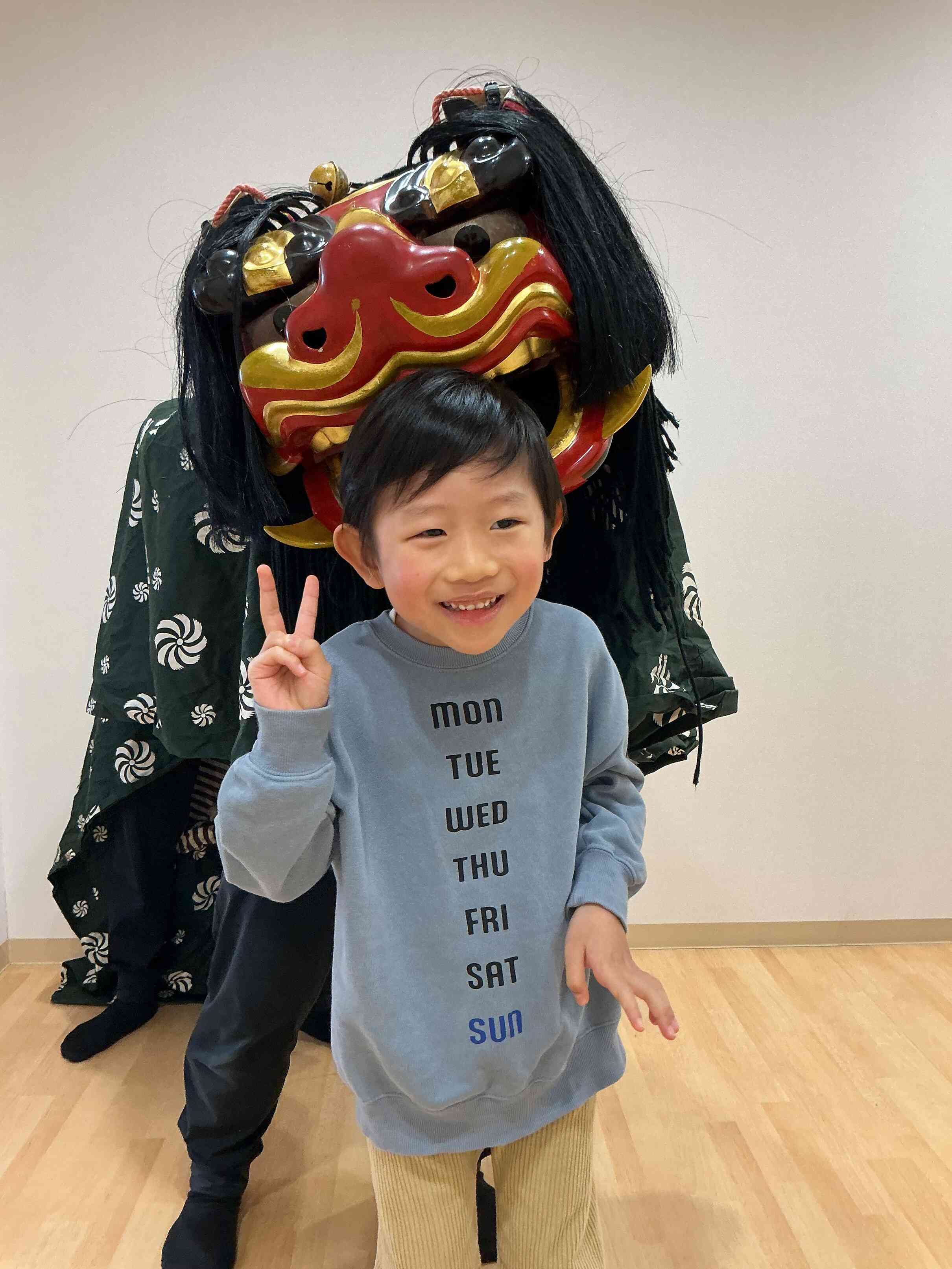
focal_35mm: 29
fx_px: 1063
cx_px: 476
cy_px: 634
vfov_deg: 61.7
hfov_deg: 48.2
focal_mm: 3
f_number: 1.8
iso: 100
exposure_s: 1/60
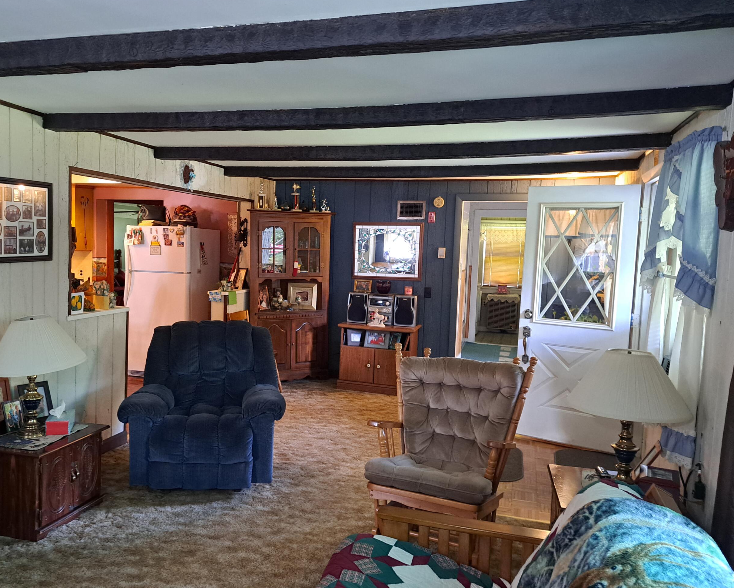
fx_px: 630
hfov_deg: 60.1
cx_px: 307
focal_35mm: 29
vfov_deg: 50.0
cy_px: 304
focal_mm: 5.23
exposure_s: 1/30
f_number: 1.8
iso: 320
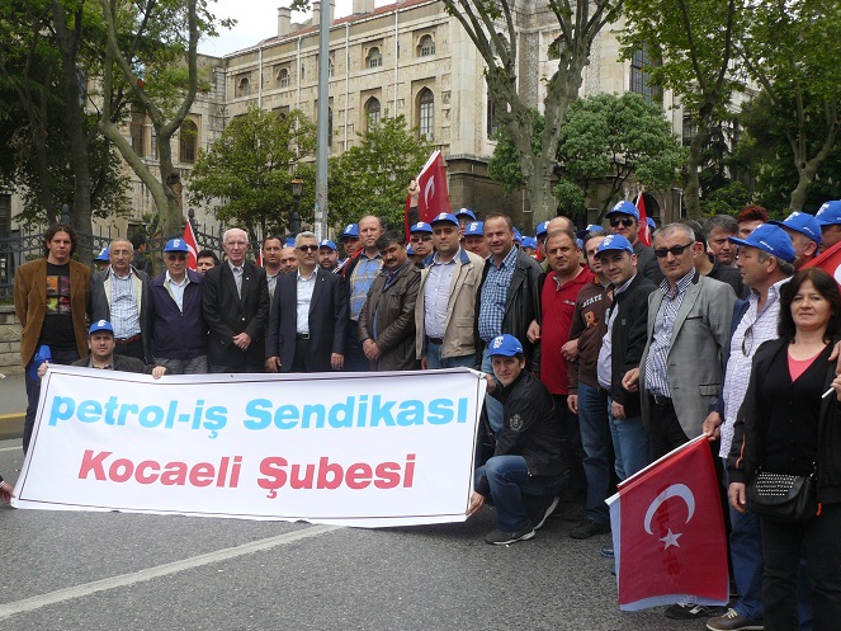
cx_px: 407
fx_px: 923
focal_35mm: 38
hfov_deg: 49.0
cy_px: 331
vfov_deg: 37.7
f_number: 5.6
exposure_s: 1/200
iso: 100
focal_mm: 6
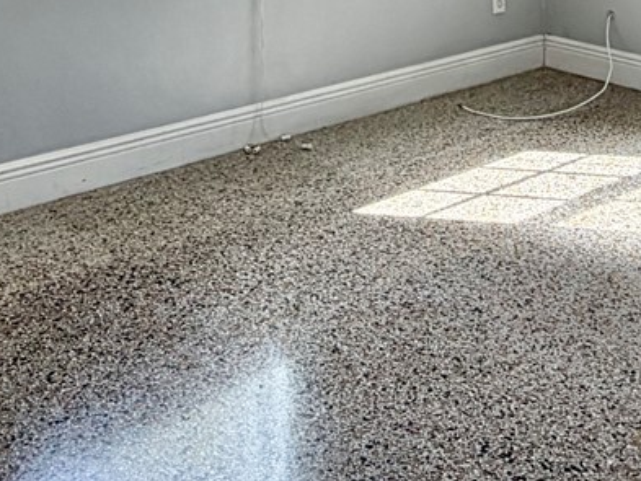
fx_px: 1056
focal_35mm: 57
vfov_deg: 22.0
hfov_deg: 33.7
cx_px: 369
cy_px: -210
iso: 64
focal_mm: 2.22
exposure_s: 1/120
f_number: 2.2
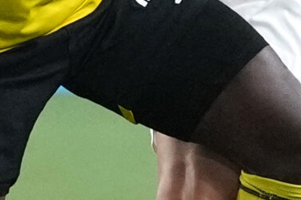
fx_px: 17165
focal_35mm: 2054
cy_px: -93
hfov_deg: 1.0
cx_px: 192
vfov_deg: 0.7
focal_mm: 300
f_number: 3.5
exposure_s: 1/1600
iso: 4000
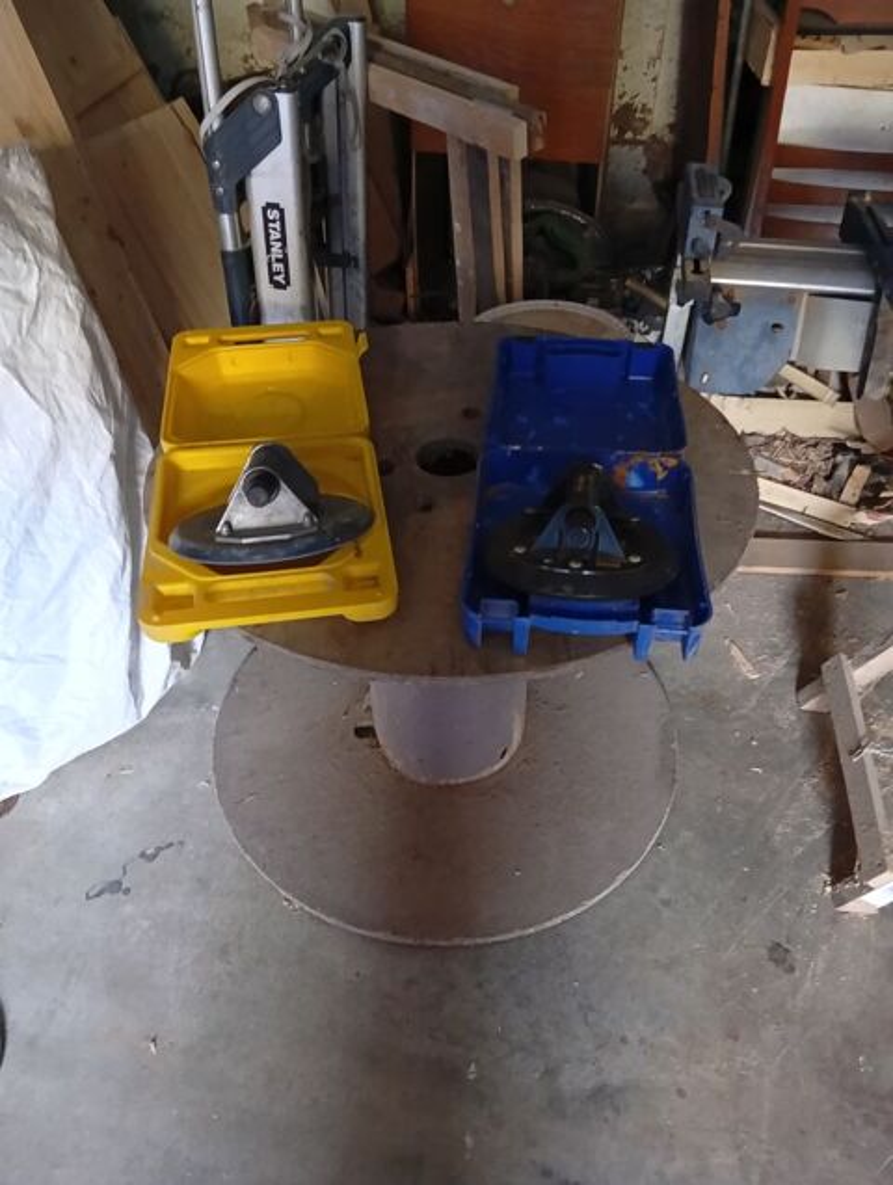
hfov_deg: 53.2
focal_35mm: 26
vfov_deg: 67.2
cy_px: 592
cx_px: 446
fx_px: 892
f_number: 1.8
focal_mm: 3.96
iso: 881
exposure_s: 1/20
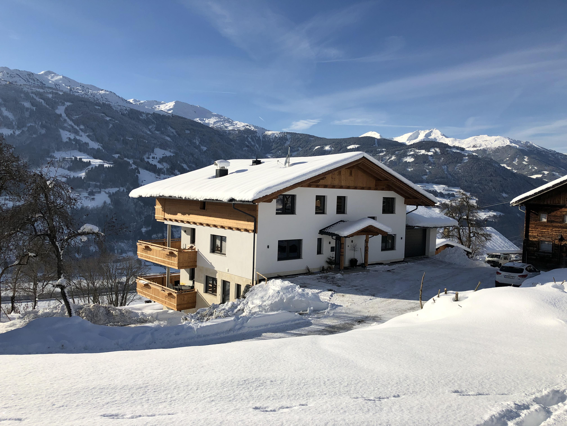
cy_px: 213
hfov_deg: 63.4
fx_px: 459
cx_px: 284
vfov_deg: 49.7
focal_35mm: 28
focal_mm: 3.99
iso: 20
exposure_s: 1/3436
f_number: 1.8
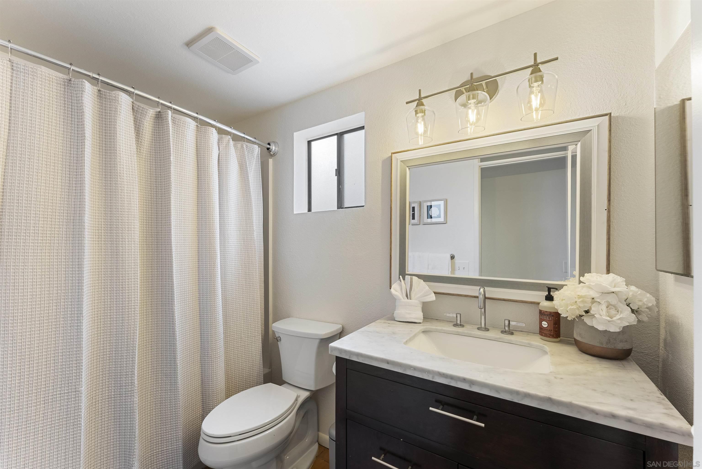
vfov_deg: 81.3
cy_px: 234
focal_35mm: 14
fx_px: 273
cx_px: 351
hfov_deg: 104.2
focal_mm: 14
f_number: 8
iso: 100
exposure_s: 1.3
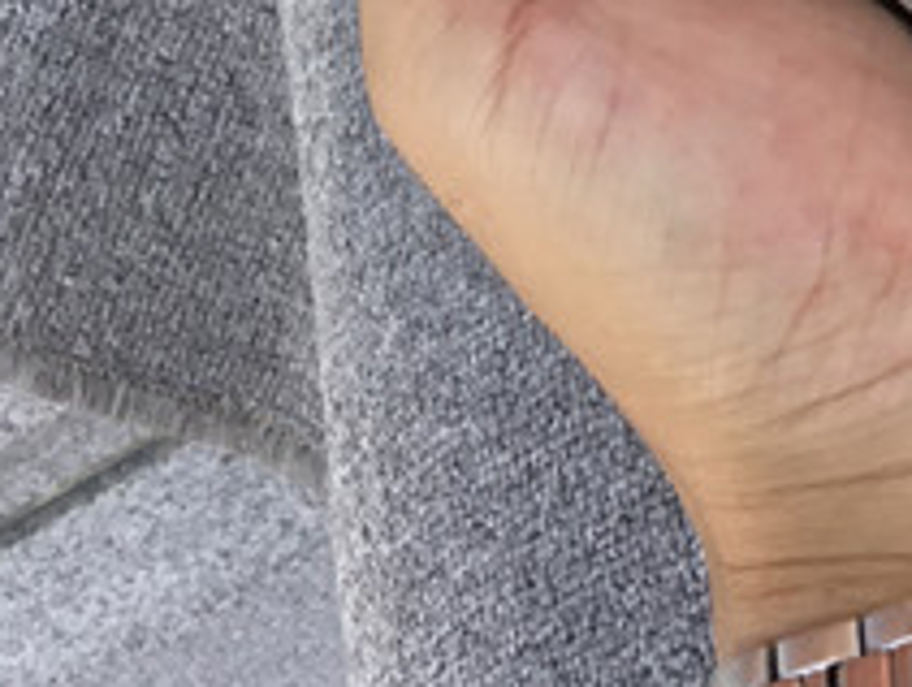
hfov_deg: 14.4
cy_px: -616
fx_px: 3484
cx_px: 1132
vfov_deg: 10.5
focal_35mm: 132
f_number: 2.4
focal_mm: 3.3
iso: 25
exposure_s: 1/114
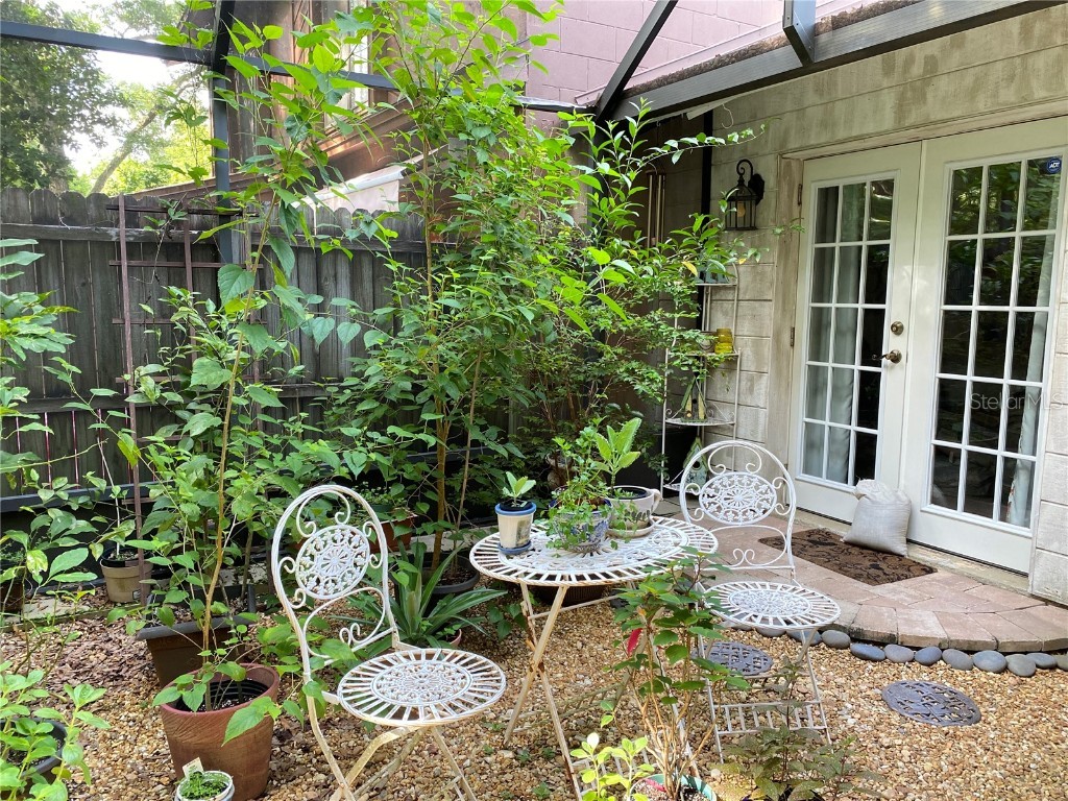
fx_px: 802
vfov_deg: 53.1
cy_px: 400
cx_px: 534
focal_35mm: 26
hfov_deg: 67.3
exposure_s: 1/75
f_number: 1.8
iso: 125
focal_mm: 4.25
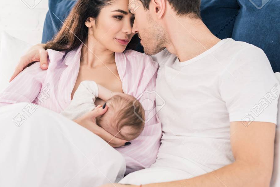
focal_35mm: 72
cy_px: 94
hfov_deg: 27.9
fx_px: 560
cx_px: 90
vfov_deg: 18.9
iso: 200
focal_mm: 50
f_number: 3.5
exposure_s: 1/200
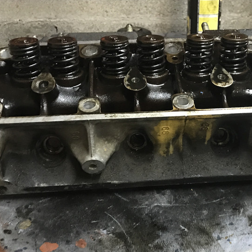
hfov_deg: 34.1
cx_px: 181
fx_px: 404
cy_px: 155
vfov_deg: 34.5
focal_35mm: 49
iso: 100
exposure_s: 1/8
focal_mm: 3.99
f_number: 1.8
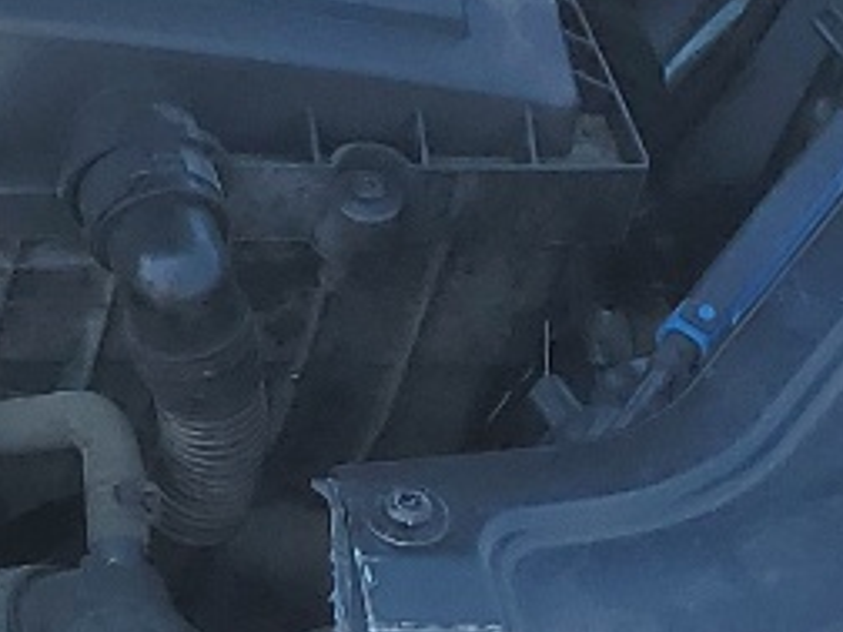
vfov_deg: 9.0
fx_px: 4018
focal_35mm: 165
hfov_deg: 10.3
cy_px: 177
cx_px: -1211
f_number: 1.5
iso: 50
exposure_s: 1/1000
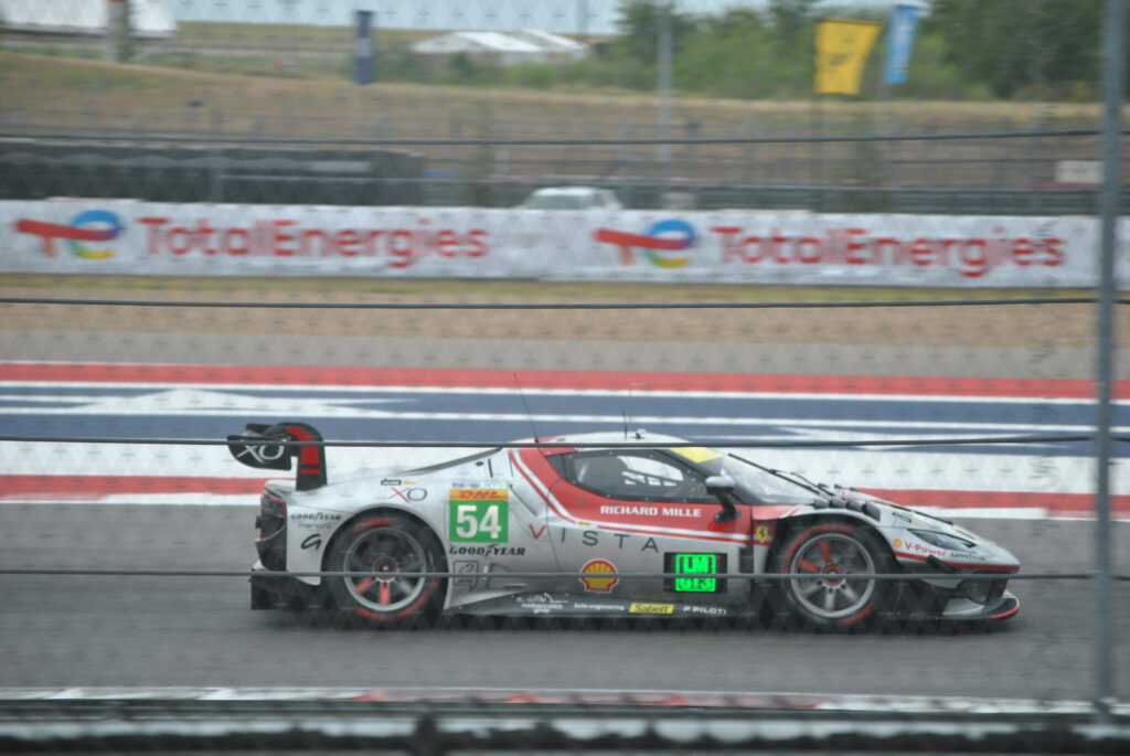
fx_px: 5467
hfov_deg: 11.8
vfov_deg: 7.9
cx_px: 565
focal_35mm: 174
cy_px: 378
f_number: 5.6
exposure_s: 1/500
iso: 200
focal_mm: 116
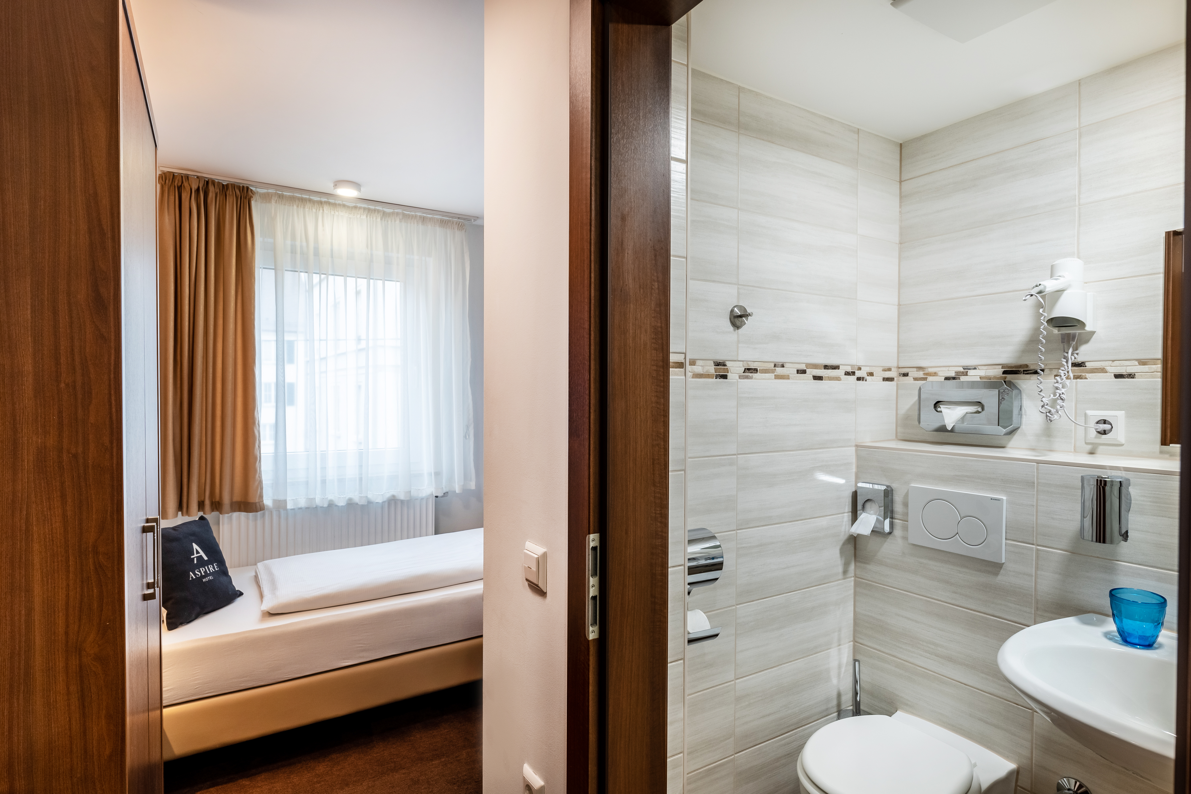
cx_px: 596
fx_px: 612
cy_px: 397
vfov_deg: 65.9
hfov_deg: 88.4
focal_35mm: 18
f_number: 9
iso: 640
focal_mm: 18.5
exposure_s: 1/80
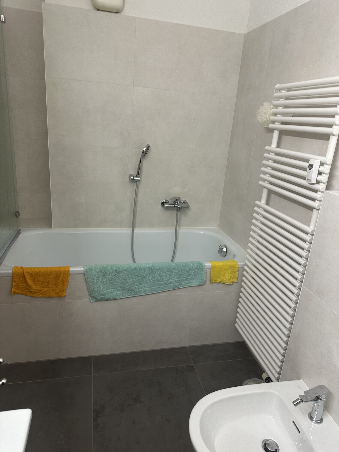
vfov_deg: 71.6
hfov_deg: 56.8
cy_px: 226
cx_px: 170
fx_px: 313
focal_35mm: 24
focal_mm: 6.86
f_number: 1.78
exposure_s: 1/50
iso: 125
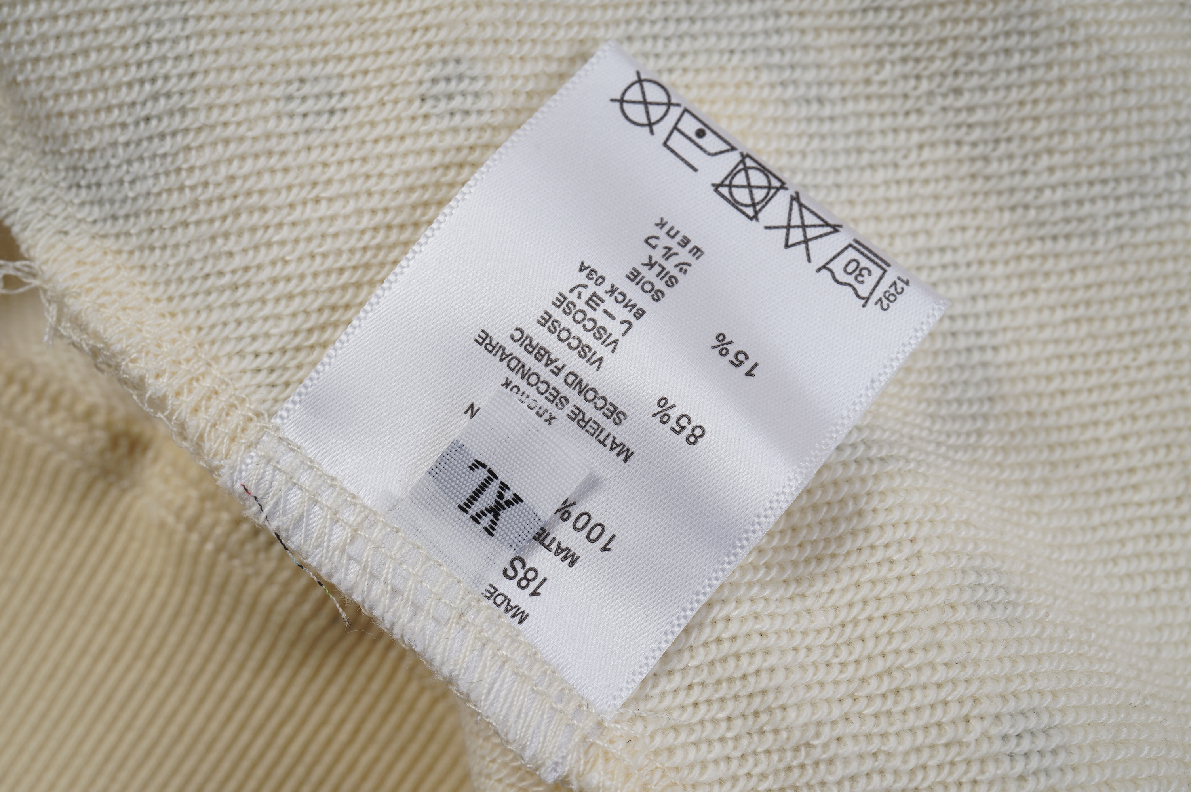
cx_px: 596
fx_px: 1653
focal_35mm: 50
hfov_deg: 39.6
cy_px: 396
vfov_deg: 26.9
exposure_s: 1/100
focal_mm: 50
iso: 160
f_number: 10
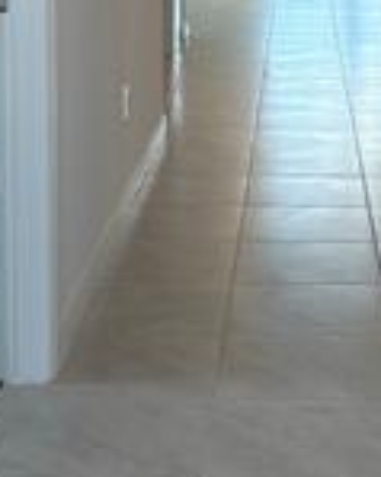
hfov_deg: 15.0
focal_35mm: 102
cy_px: -26
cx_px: 291
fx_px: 1439
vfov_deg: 18.2
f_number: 1.6
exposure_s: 1/143
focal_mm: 5.96
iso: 40
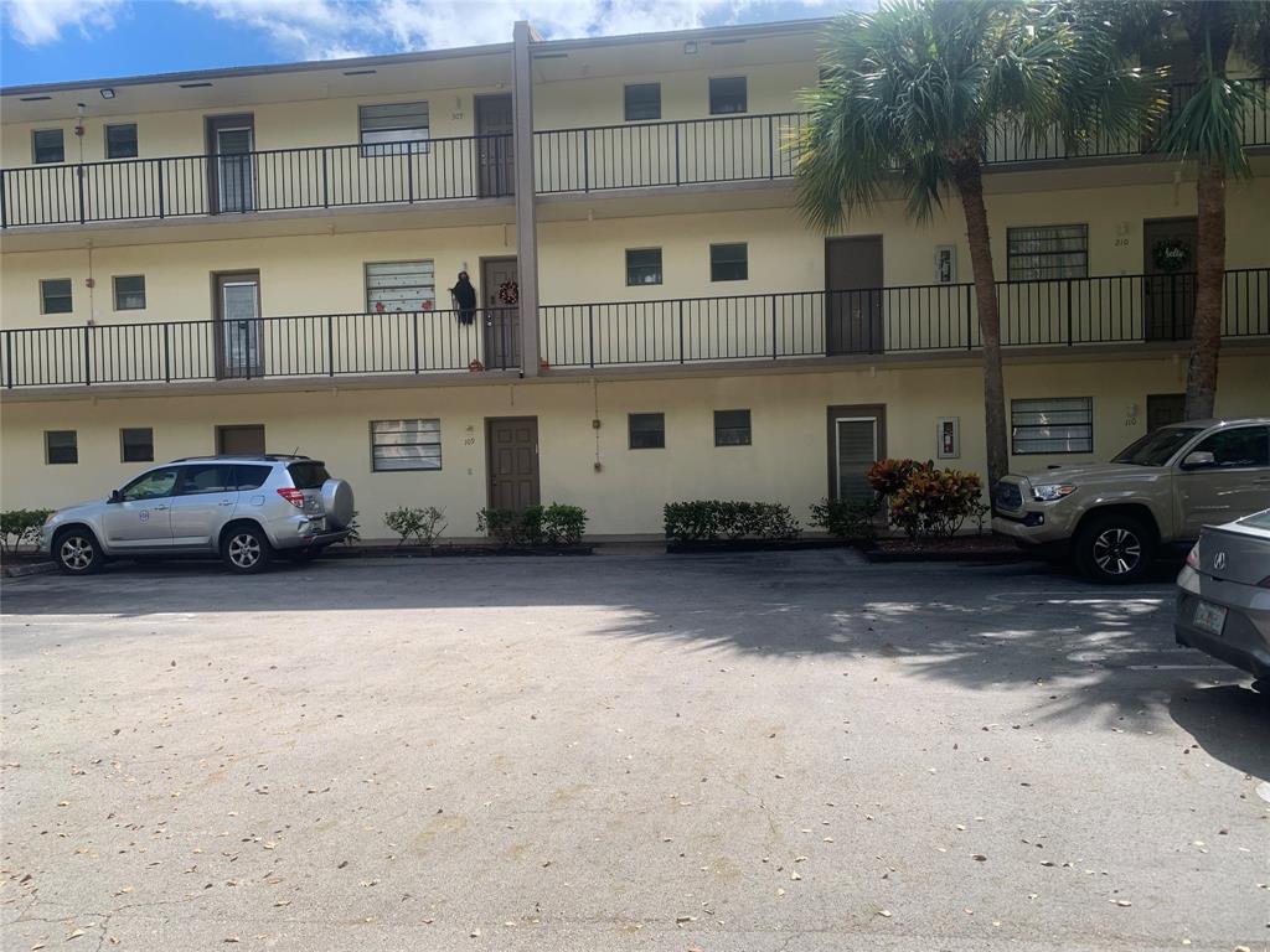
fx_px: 954
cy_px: 476
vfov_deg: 53.1
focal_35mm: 26
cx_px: 635
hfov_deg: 67.3
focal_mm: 4.25
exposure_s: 1/1190
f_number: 1.8
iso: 25
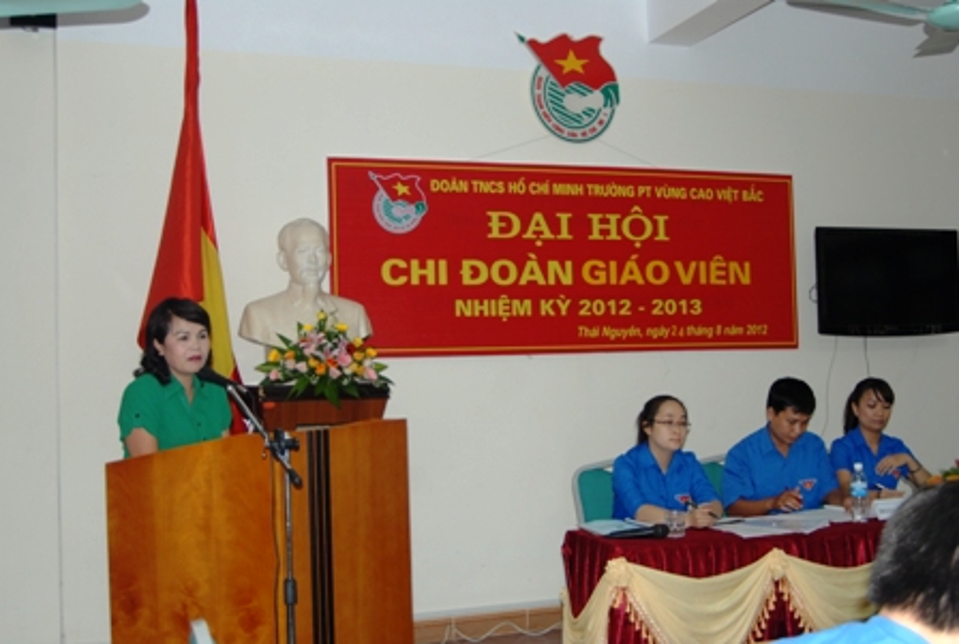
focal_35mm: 42
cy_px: 322
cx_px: 480
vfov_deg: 32.1
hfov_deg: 46.3
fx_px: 1121
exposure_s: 1/60
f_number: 3.8
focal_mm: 28
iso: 200
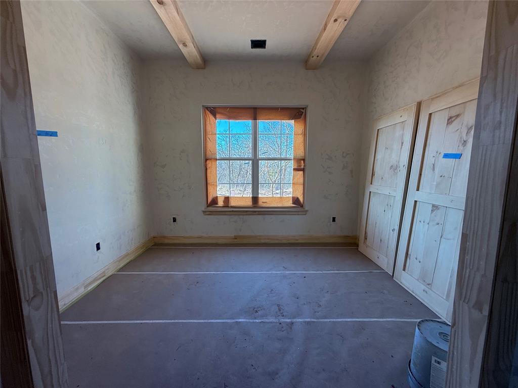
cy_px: 194
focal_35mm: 14
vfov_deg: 85.7
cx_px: 259
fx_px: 209
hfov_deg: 102.1
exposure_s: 1/99
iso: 64
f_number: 2.2
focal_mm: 2.22
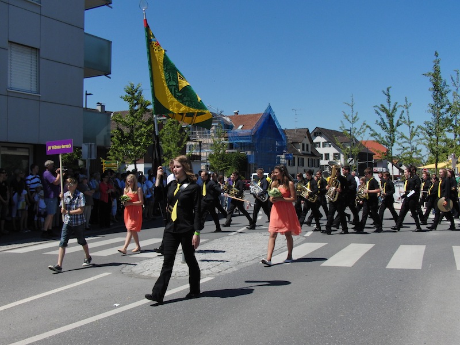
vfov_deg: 39.7
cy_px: 172
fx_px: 478
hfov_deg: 51.4
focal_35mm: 36
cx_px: 230
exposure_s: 1/400
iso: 100
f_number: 7.6
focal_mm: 7.3
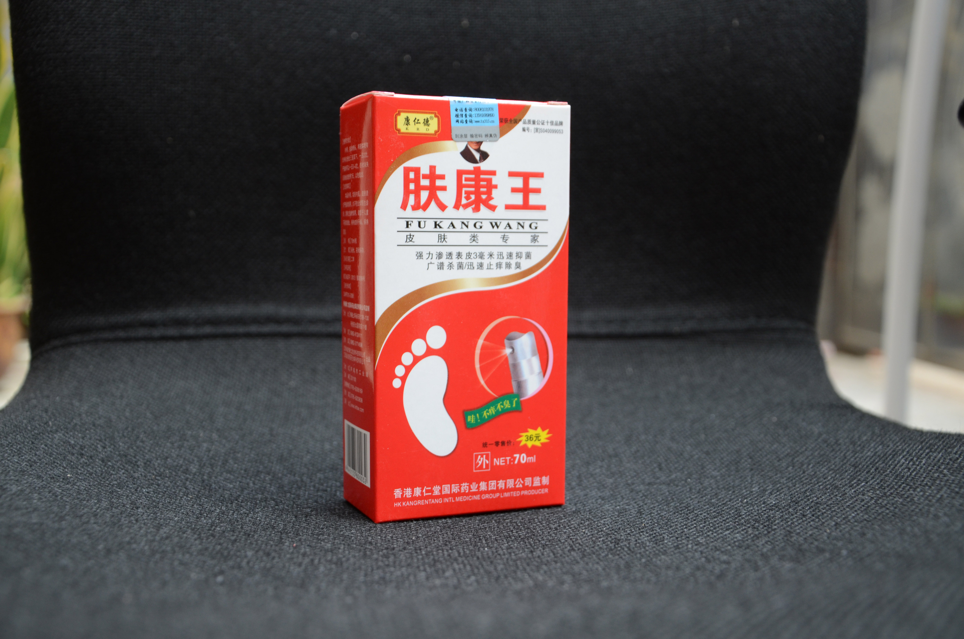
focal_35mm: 42
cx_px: 482
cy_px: 320
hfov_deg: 46.5
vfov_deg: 31.8
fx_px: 1122
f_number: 4
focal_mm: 28
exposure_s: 1/160
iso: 400
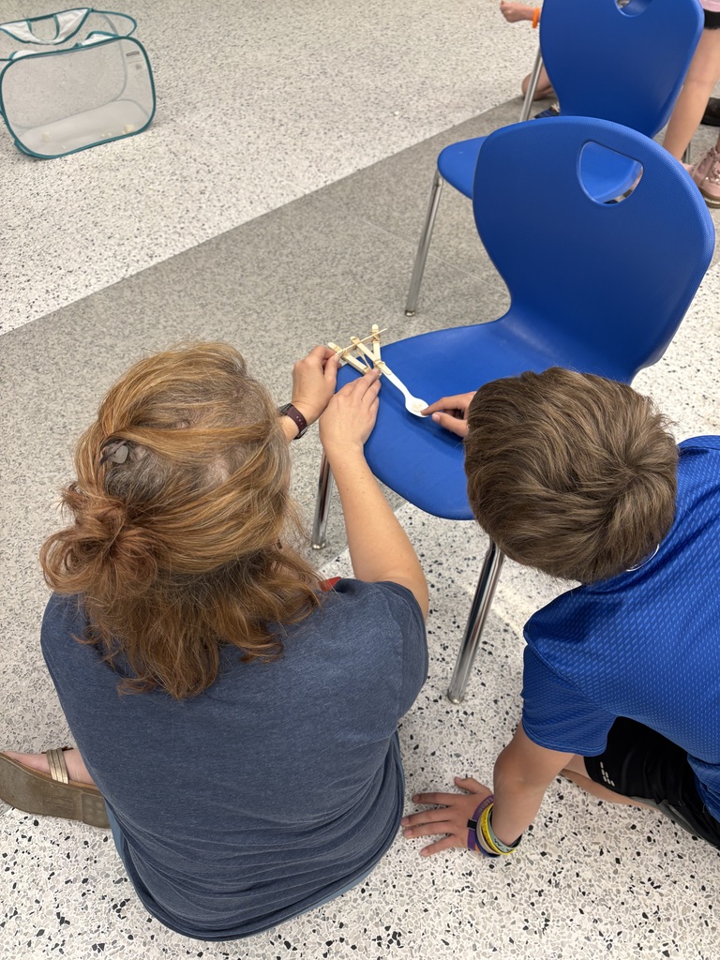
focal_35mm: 26
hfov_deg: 53.1
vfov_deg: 67.3
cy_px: 480
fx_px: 721
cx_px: 360
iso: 100
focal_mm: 5.96
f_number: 1.6
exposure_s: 1/60
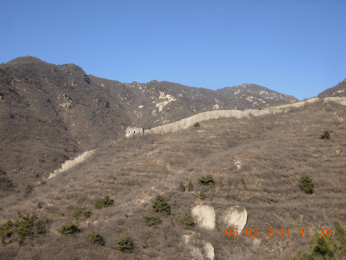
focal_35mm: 36
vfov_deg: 39.7
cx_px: 173
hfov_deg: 51.4
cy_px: 130
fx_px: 360
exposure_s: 1/296
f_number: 6.1
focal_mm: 7.5
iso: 50
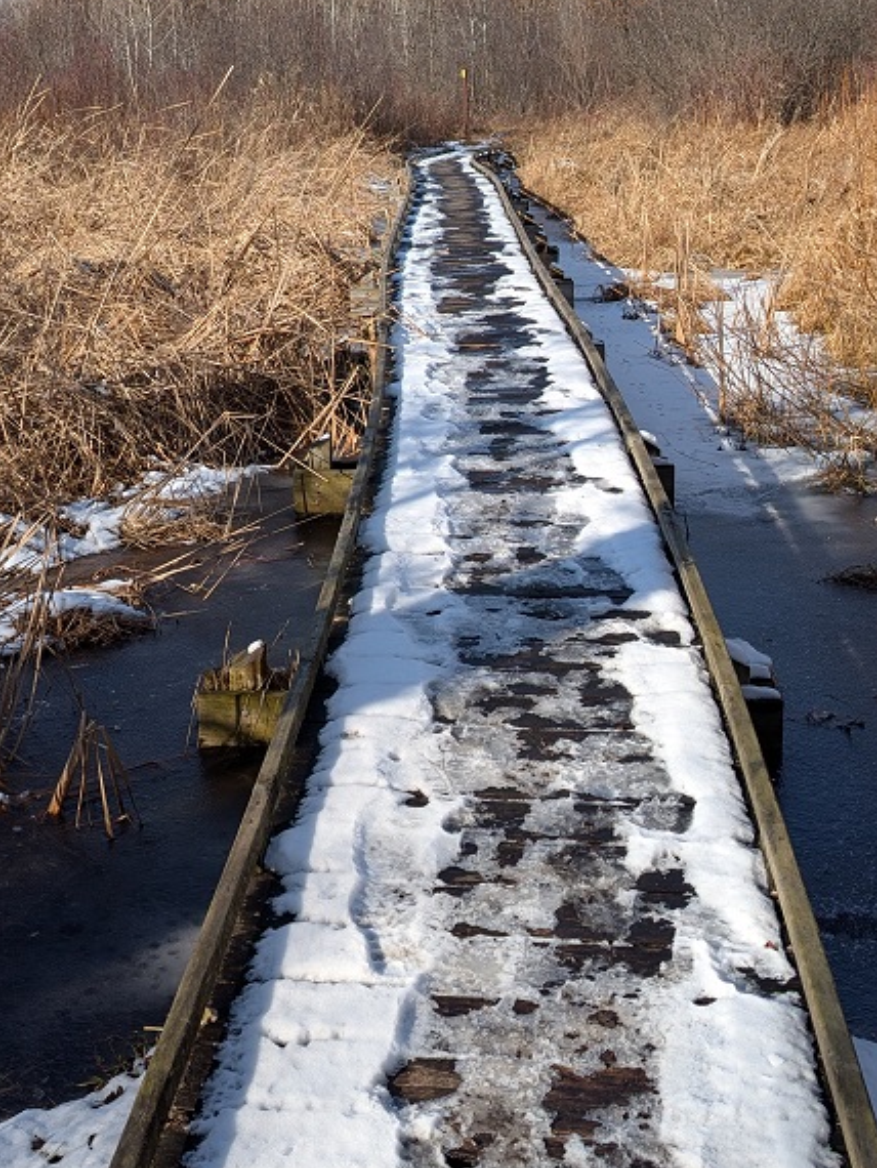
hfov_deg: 33.4
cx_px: 320
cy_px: 428
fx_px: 1451
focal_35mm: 43
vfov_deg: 43.4
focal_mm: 6.9
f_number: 1.68
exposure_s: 1/940
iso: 19
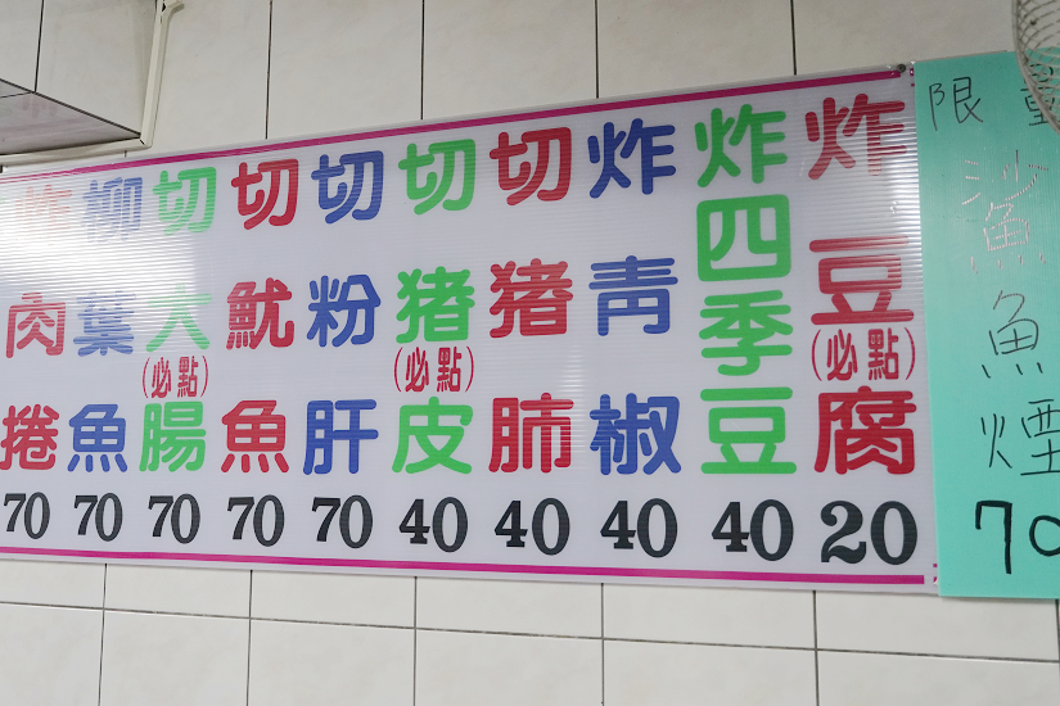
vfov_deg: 27.9
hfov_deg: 40.9
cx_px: 403
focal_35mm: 48
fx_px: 1413
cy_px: 232
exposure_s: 1/160
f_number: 2.8
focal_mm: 33
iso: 2000
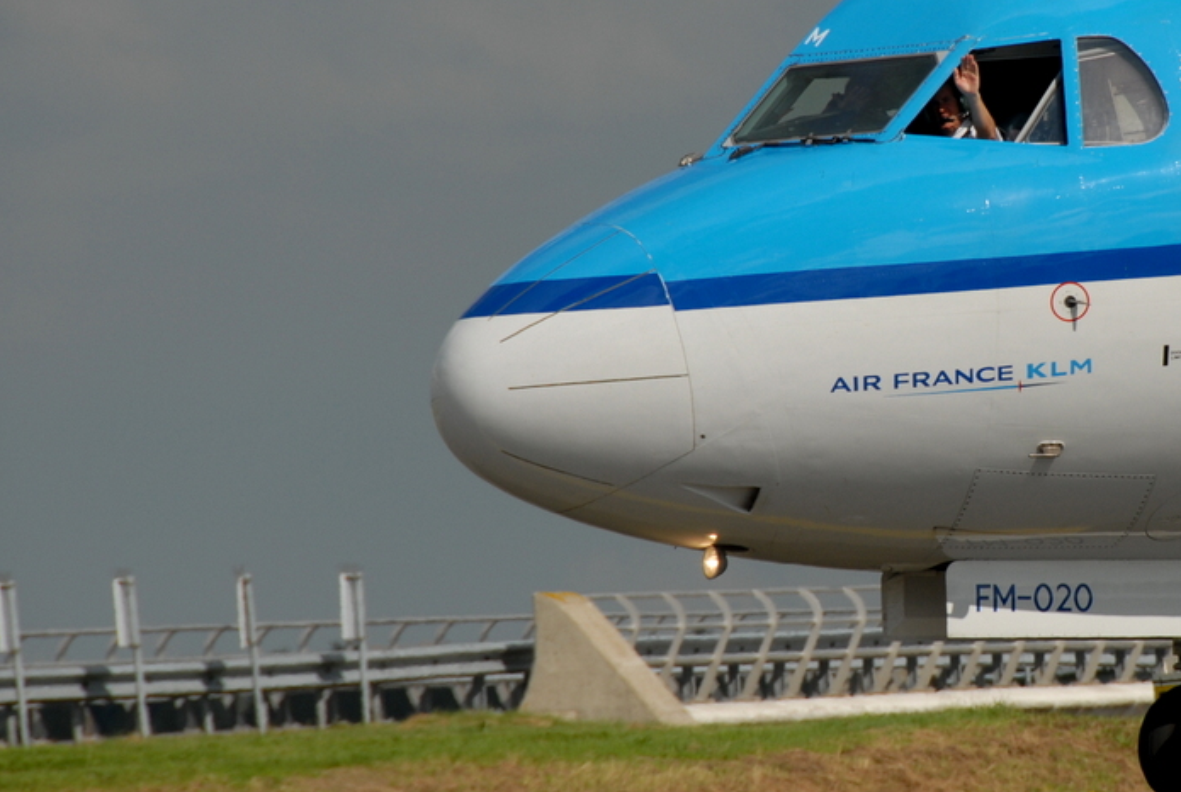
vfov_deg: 2.7
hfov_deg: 4.0
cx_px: 989
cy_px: 279
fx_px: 17022
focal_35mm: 518
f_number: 8
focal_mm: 200
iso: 160
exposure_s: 1/800
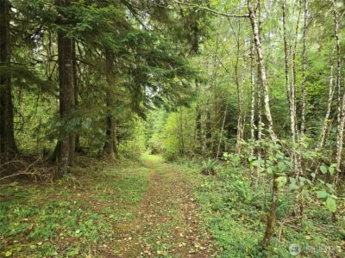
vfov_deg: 58.9
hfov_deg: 73.9
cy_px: 129
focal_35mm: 23
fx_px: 229
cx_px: 172
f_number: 1.8
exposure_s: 1/120
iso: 200
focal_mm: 5.4
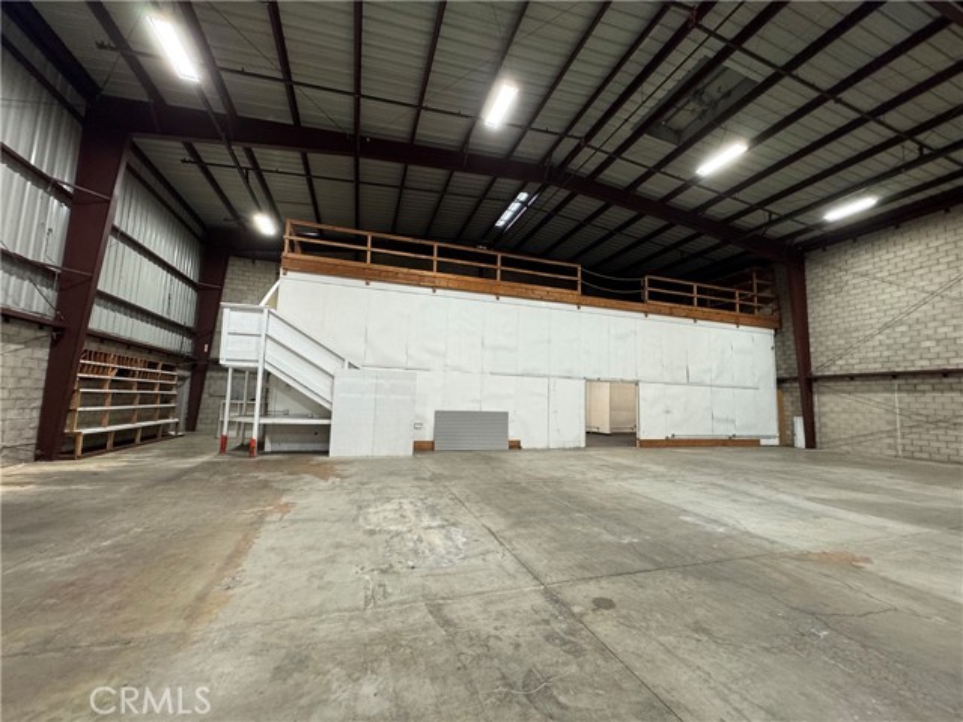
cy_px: 361
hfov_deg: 102.1
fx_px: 389
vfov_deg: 85.7
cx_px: 482
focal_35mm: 14
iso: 250
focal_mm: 2.22
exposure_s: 1/60
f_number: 2.2
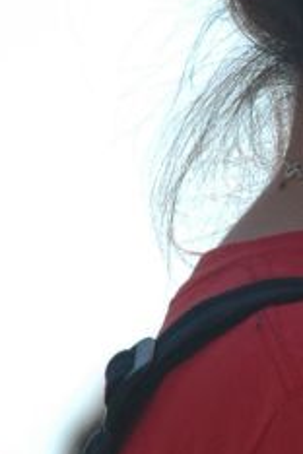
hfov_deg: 1.0
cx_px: 482
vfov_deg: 1.6
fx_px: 16575
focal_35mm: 1313
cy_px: 124
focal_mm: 200
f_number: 7.1
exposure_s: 1/800
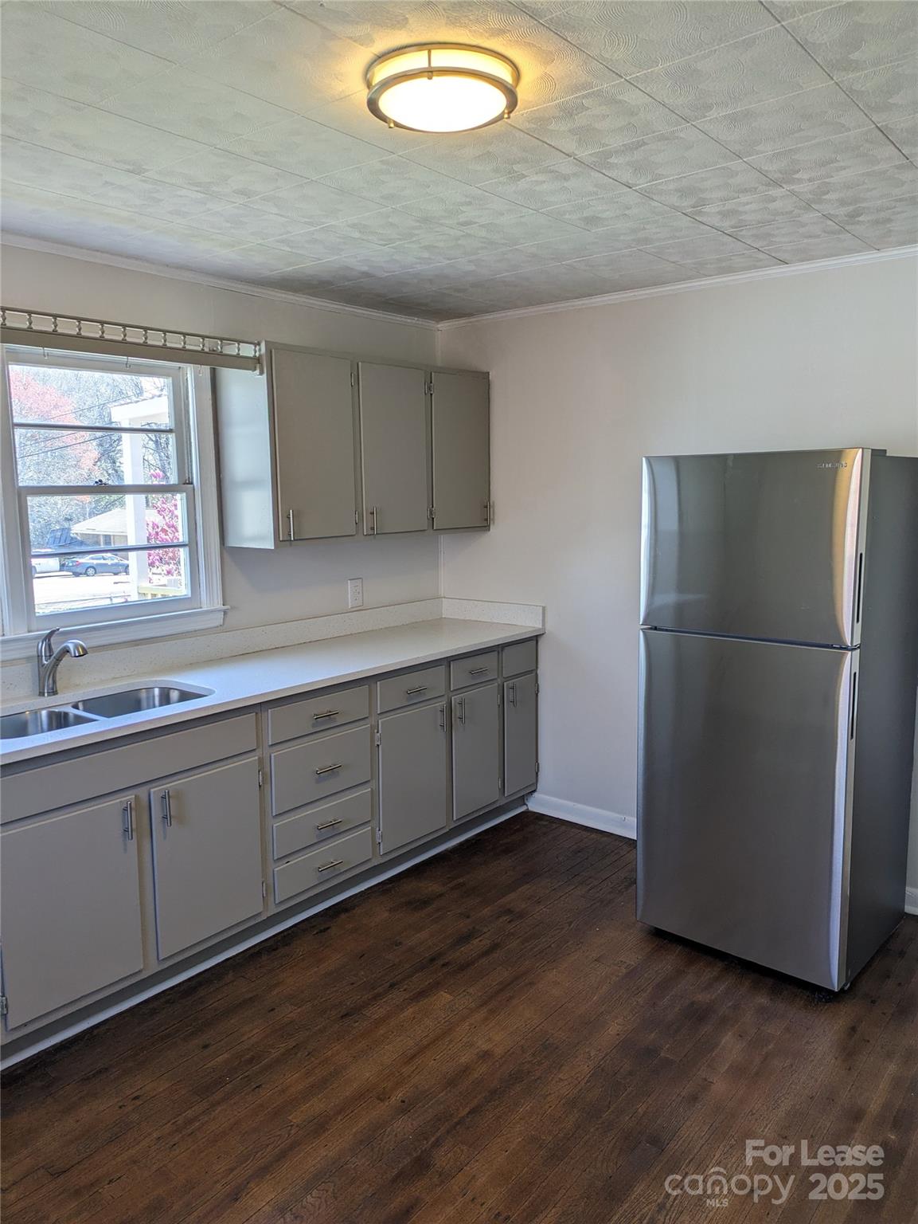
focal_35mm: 25
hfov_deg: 54.9
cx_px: 459
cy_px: 612
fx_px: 883
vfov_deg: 69.4
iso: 57
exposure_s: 1/160
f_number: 1.89
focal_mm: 5.43
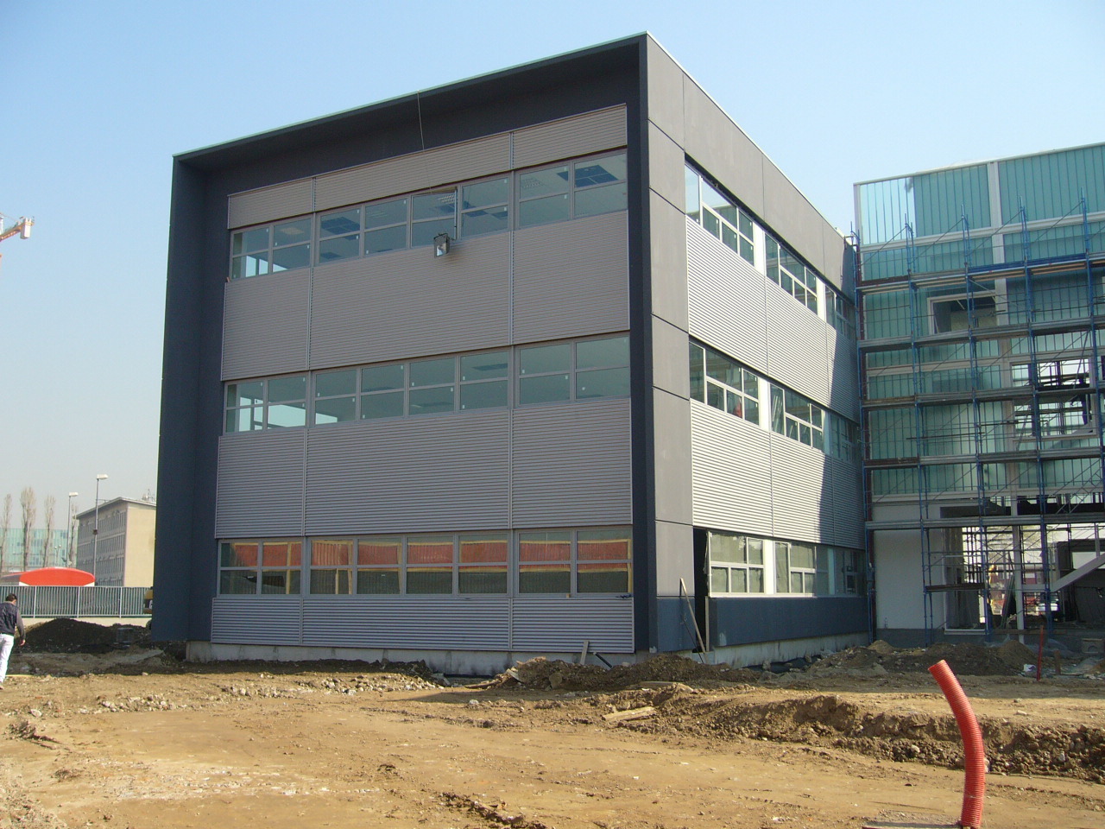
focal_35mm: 35
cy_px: 414
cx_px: 552
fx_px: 1117
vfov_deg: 40.7
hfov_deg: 52.6
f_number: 5.6
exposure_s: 1/160
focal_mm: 5.8
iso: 64
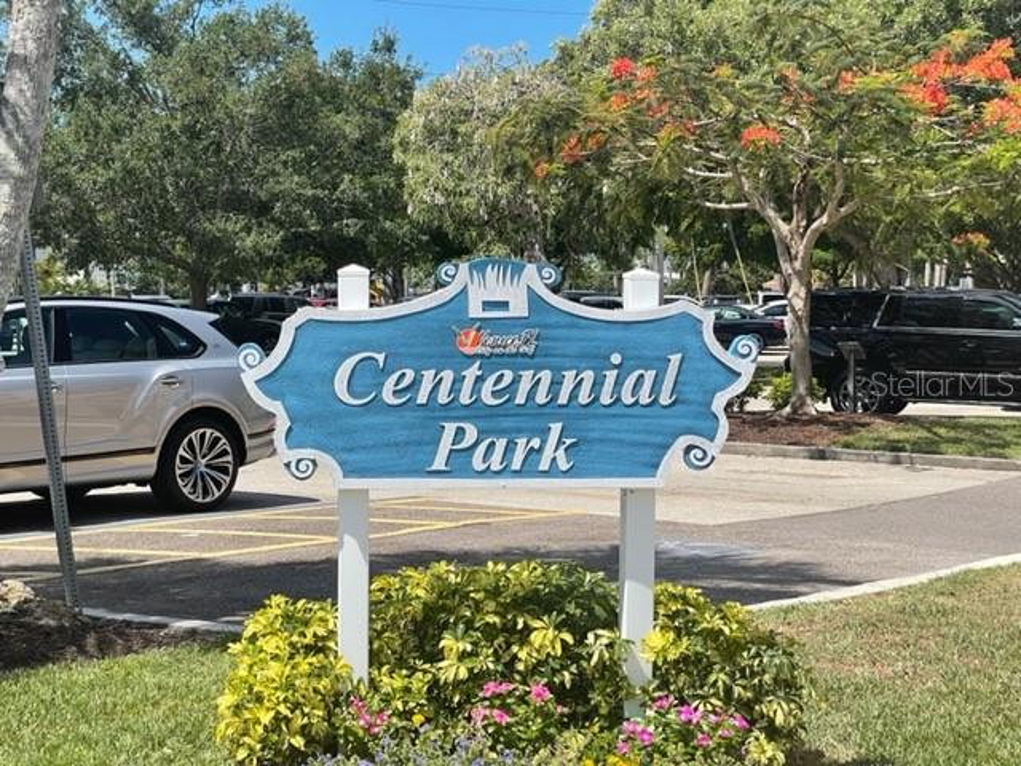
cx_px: 510
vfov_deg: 22.9
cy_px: 383
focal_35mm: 64
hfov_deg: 30.3
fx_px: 1888
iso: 20
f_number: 2.2
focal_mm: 7.5
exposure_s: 1/1043
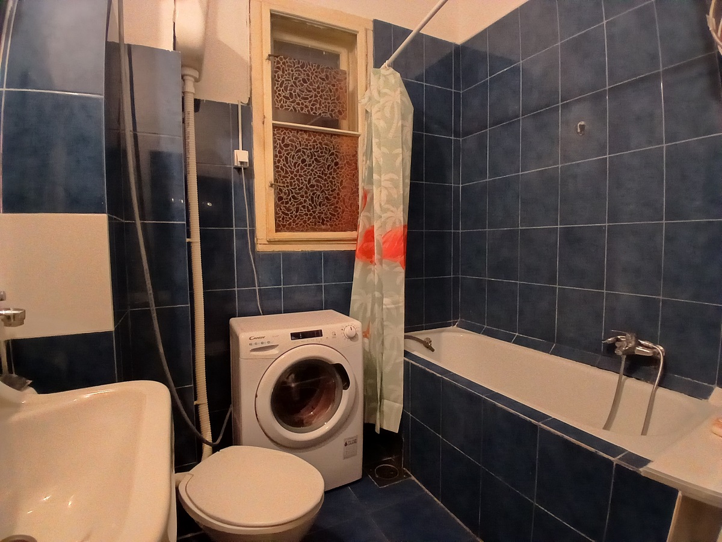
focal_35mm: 17
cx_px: 361
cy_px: 271
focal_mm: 1.4
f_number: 2.2
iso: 500
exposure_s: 1/33.3
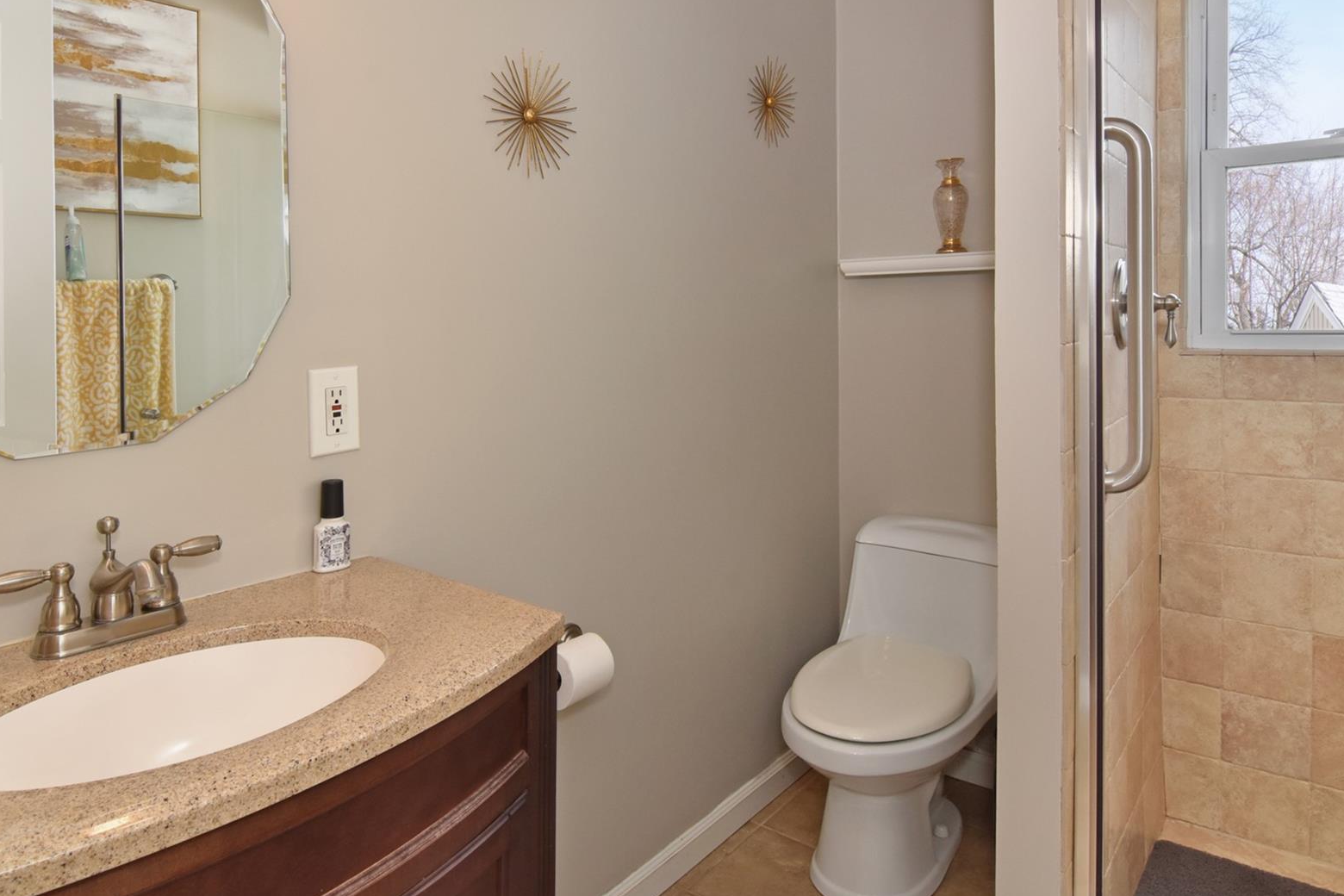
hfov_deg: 79.4
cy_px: 323
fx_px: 808
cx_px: 644
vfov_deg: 57.1
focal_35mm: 22
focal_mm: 11
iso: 640
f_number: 11
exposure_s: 1/80
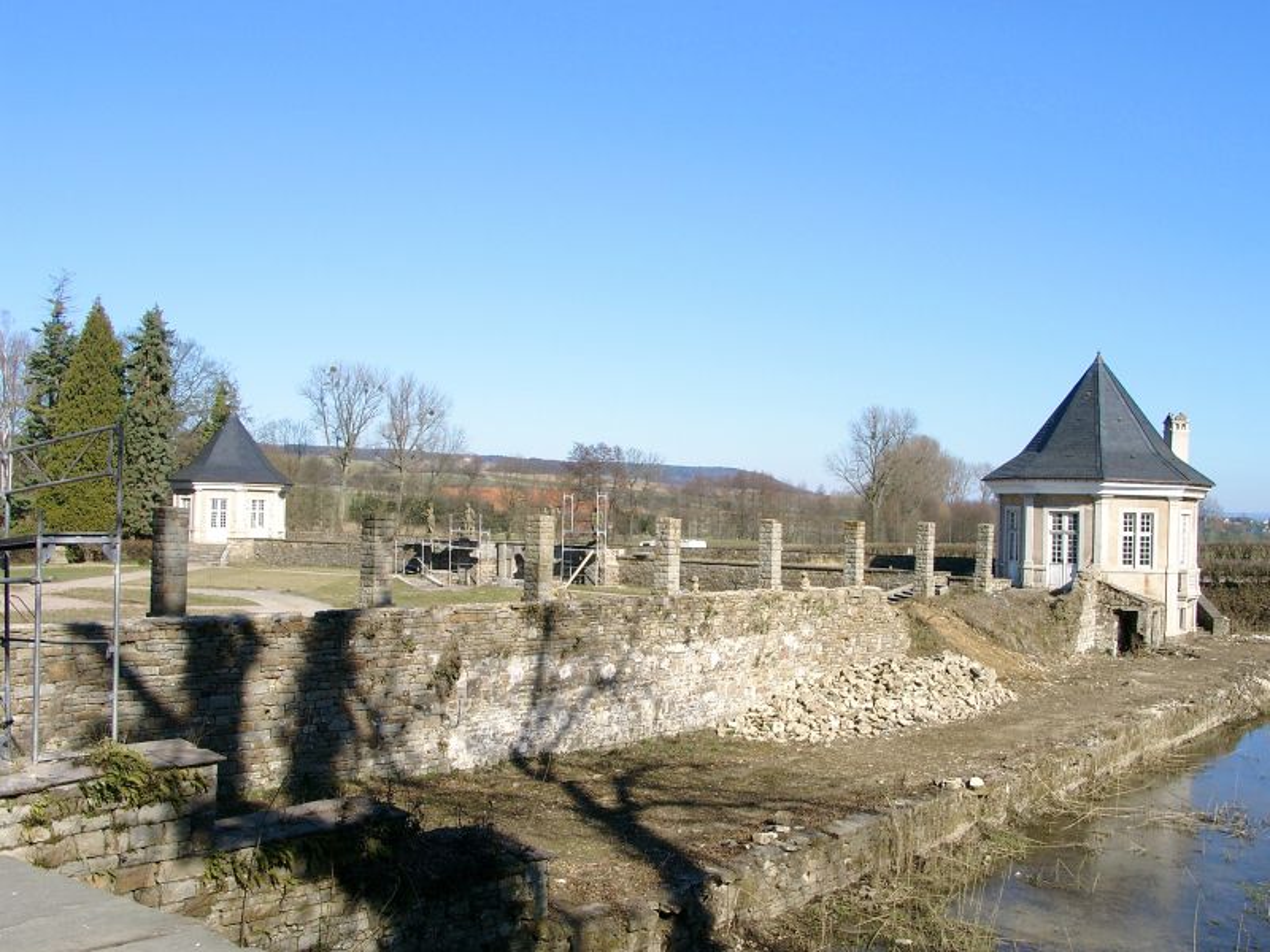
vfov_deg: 41.8
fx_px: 1247
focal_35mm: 34
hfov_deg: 54.0
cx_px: 635
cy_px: 476
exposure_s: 1/678
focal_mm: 7.13
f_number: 4
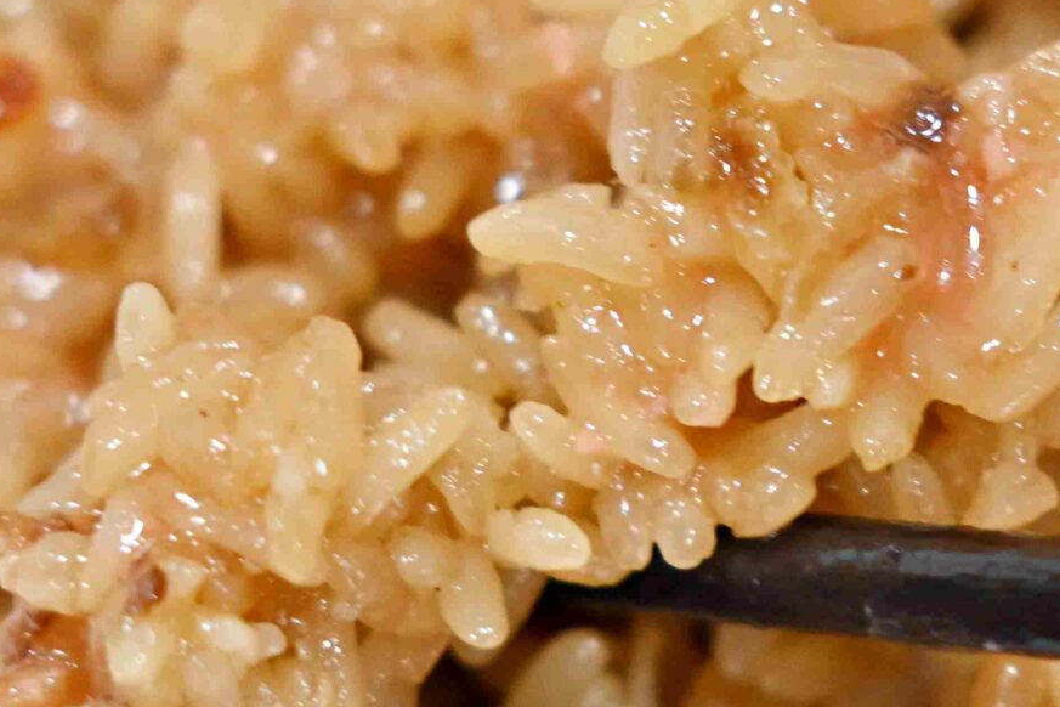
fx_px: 6477
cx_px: 975
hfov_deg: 9.3
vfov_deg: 6.2
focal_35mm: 220
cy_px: 286
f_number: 2.5
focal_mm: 50
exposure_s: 1/200
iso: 900
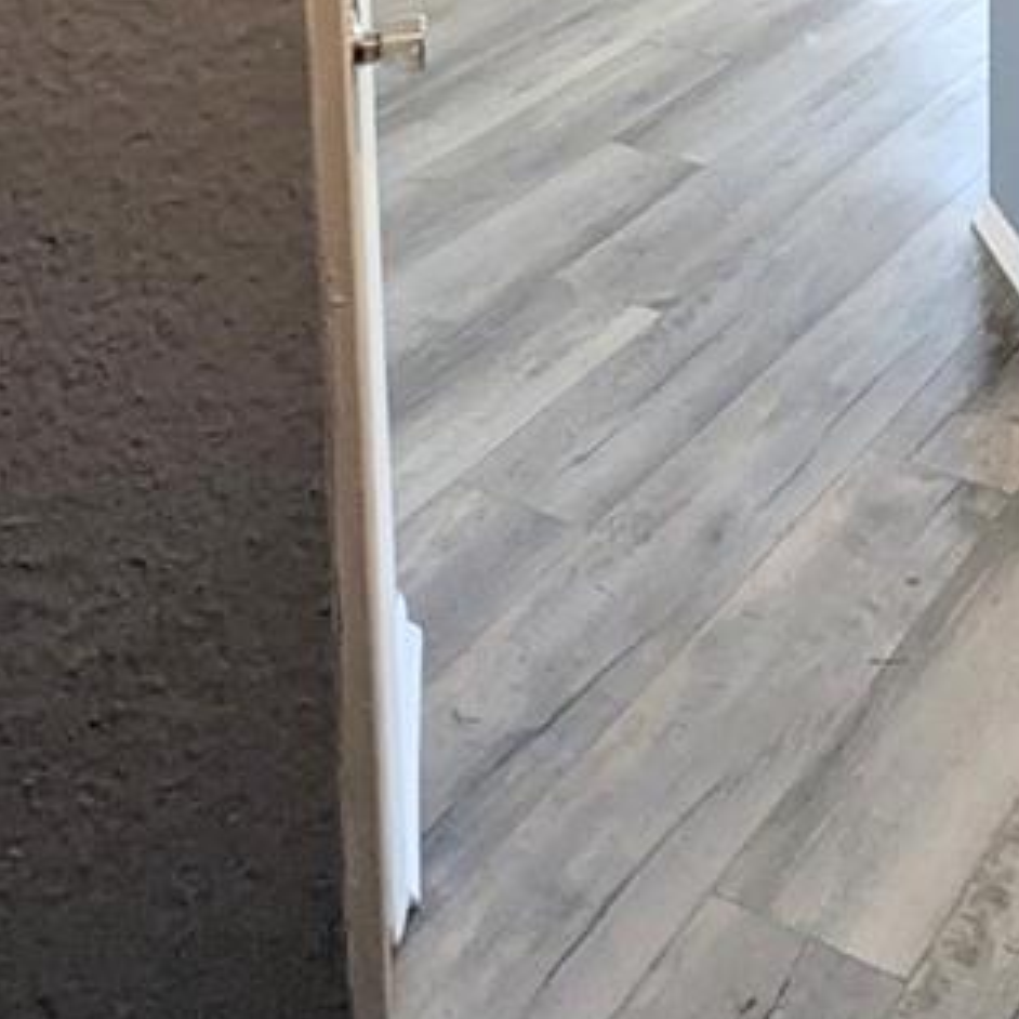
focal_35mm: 54
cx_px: 1035
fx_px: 1798
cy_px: -471
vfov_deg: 25.0
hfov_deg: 29.4
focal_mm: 2.35
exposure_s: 1/120
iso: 283
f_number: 2.2
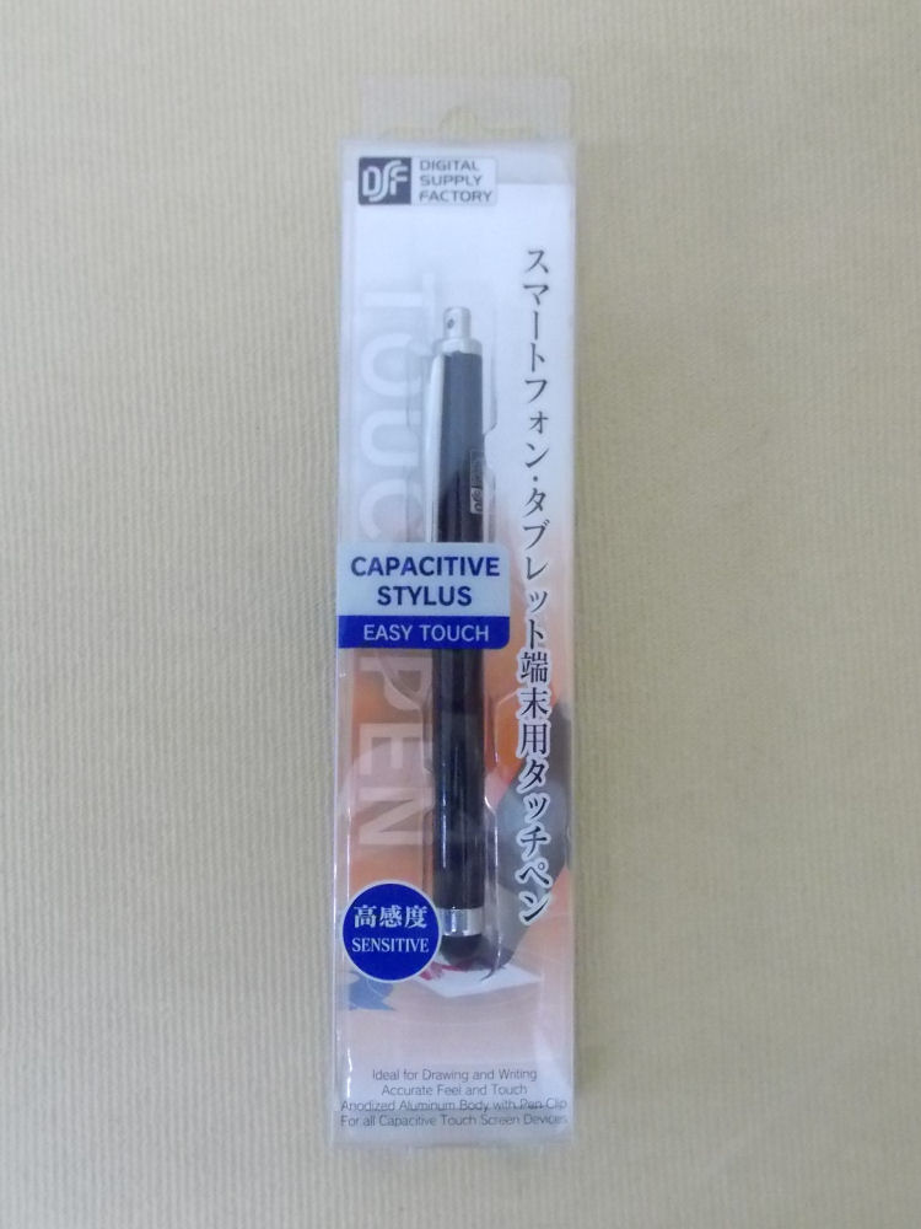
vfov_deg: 67.3
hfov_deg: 53.1
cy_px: 614
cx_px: 460
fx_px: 922
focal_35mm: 26
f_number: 3.2
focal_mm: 4.6
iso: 800
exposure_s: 1/40
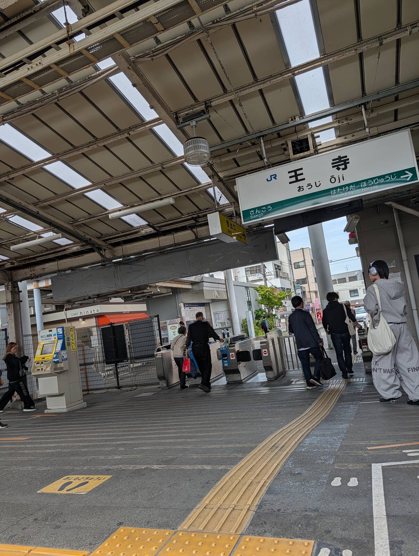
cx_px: 210
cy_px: 278
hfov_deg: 56.9
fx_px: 386
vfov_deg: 71.5
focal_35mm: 24
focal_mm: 6.9
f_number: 1.68
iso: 18
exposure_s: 1/858
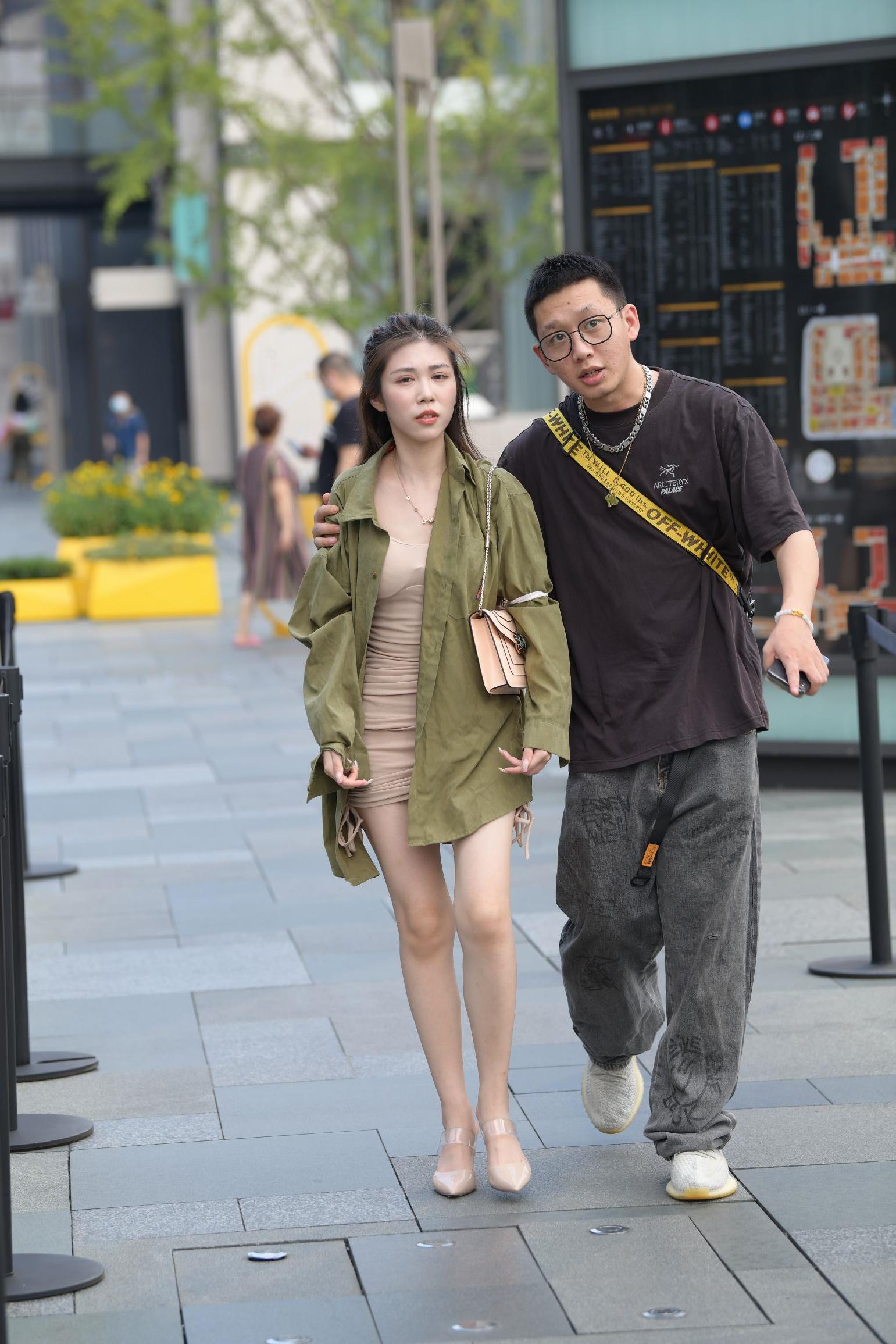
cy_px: 672
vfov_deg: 17.1
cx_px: 448
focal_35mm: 120
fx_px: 4479
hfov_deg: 11.4
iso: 400
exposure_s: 1/640
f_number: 4
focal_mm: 120
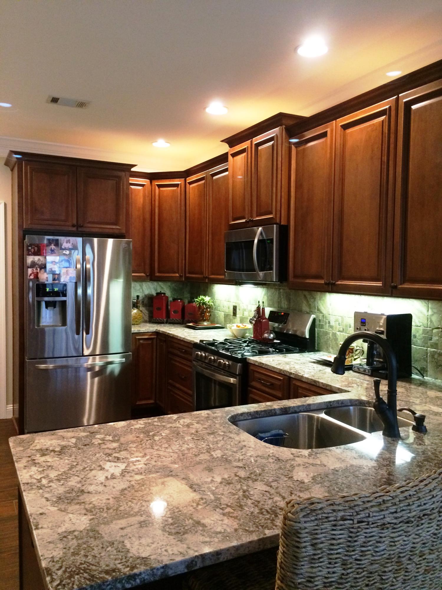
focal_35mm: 29
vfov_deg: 61.7
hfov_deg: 48.2
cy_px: 295
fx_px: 494
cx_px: 221
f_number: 2.2
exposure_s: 1/30
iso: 320
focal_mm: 4.15
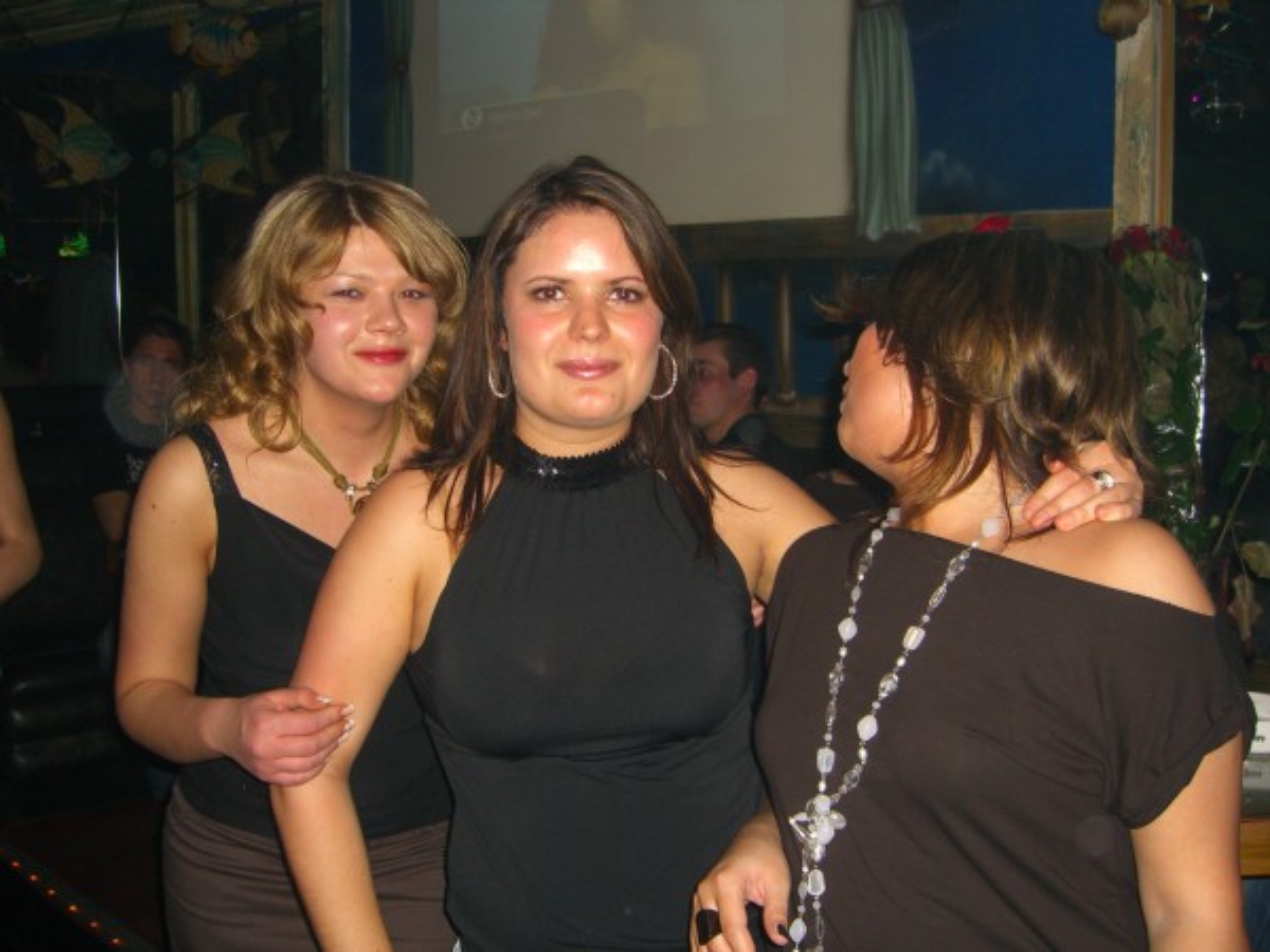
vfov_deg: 37.7
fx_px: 1394
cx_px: 635
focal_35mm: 38
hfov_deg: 49.0
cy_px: 476
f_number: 2.8
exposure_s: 1/60
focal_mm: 7.9
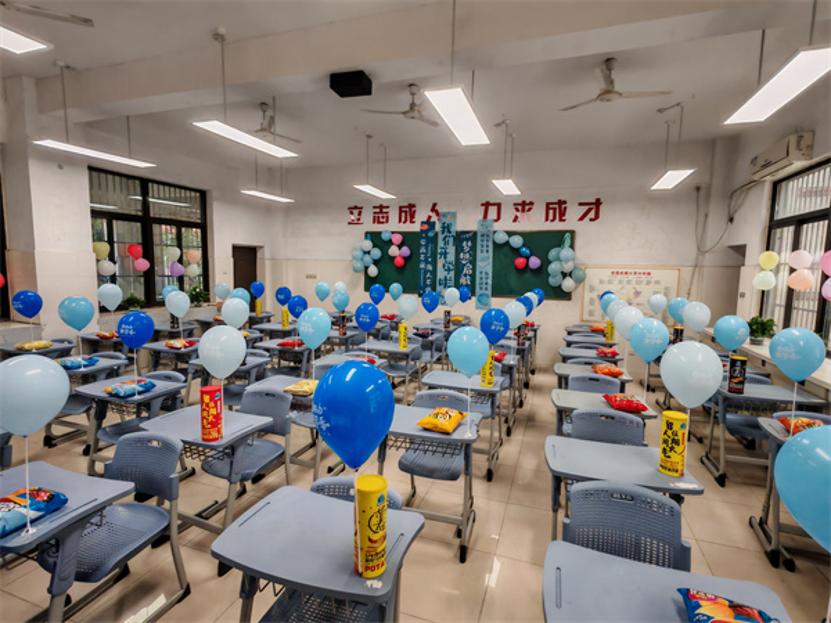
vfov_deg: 71.6
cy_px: 312
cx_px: 416
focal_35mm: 18
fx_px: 432
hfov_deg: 87.8
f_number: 2.2
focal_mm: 1.96
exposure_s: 1/50
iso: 125
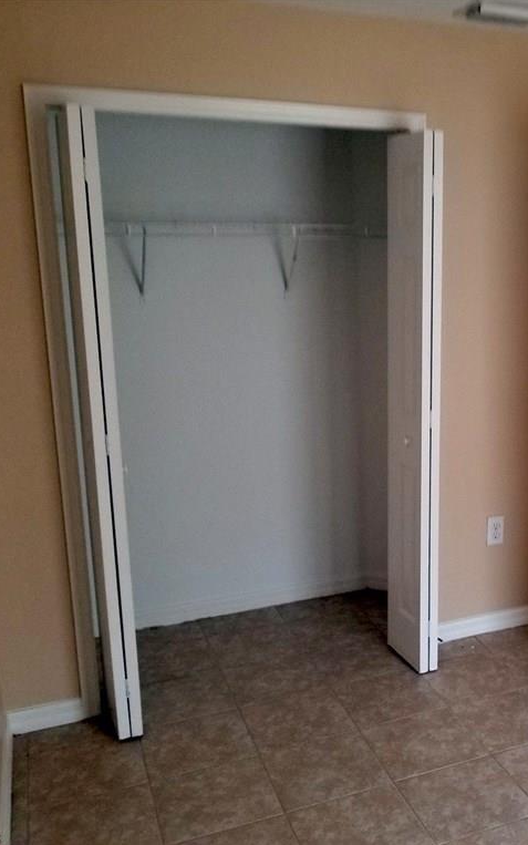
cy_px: 423
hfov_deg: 32.6
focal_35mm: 37
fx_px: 852
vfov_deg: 52.7
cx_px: 485
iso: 160
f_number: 1.7
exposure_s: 1/40
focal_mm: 4.3
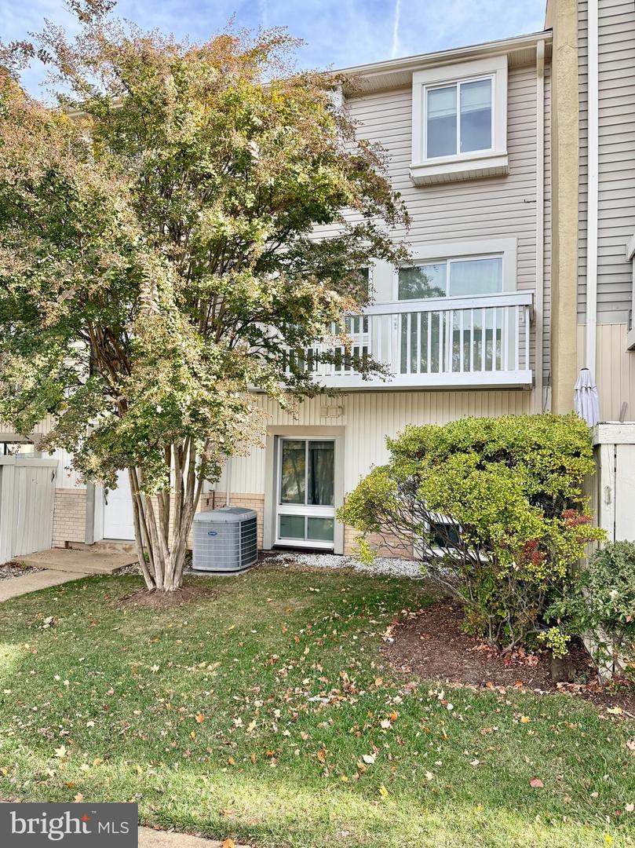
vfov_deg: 71.6
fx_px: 587
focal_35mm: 24
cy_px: 424
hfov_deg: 56.8
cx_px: 318
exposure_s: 1/1156
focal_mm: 6.76
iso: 100
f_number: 1.78
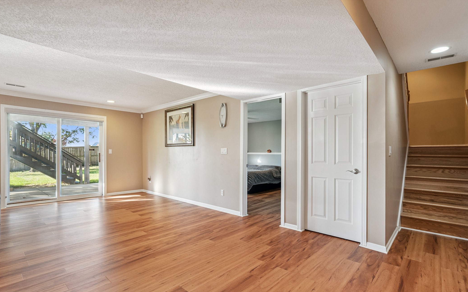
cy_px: 161
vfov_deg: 67.8
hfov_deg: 94.4
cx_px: 234
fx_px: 217
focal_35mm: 17
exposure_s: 1/15
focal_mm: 16
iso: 800
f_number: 9
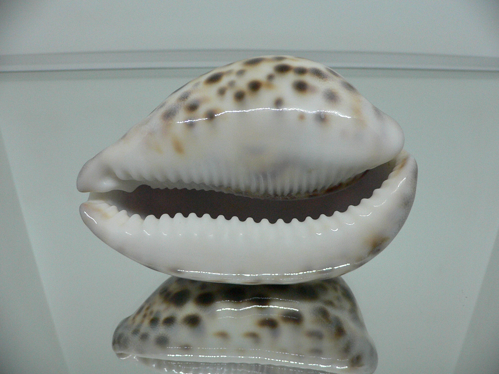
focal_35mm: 35
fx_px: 505
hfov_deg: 52.6
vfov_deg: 40.7
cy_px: 187
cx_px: 250
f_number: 2.8
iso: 200
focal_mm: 4.6
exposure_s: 1/60
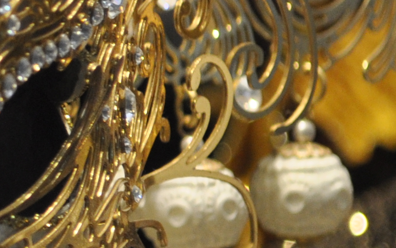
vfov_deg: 3.0
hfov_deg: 4.8
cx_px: -429
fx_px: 4680
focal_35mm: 434
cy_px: 79
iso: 640
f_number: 5.6
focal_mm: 55
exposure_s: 1/60
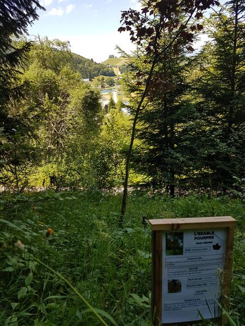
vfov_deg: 67.3
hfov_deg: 53.1
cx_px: 122
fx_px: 245
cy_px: 163
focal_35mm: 26
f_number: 1.7
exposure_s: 1/648
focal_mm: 4.2
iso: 40
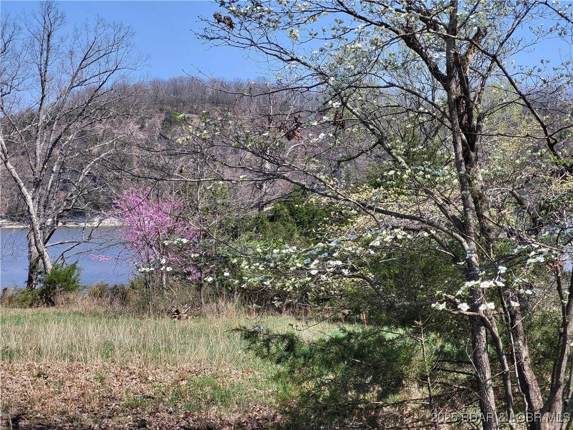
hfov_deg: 25.7
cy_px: 215
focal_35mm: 76
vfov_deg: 19.4
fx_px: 1258
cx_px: 286
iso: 25
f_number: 2.4
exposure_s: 1/697
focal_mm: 7.12
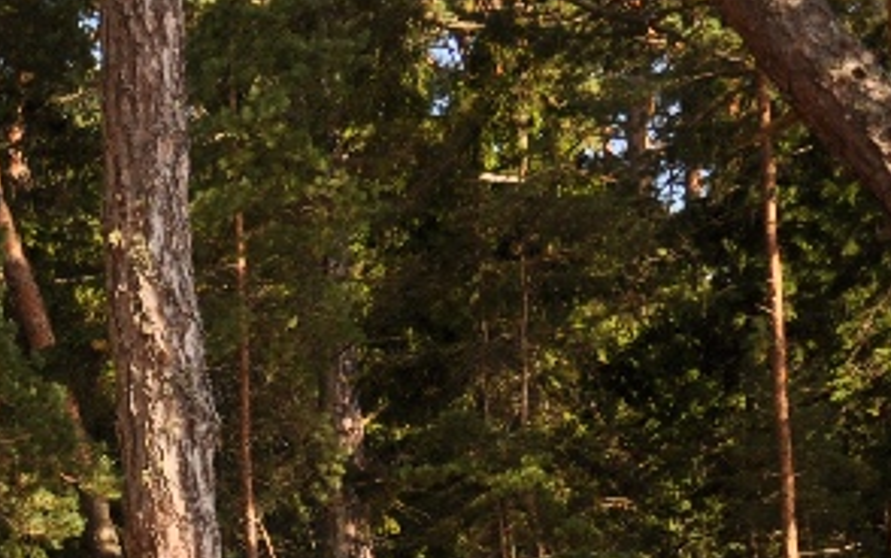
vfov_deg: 9.1
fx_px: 3328
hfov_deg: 13.7
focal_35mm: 137
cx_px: -679
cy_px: 1057
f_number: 5.6
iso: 250
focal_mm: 22
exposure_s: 1/800
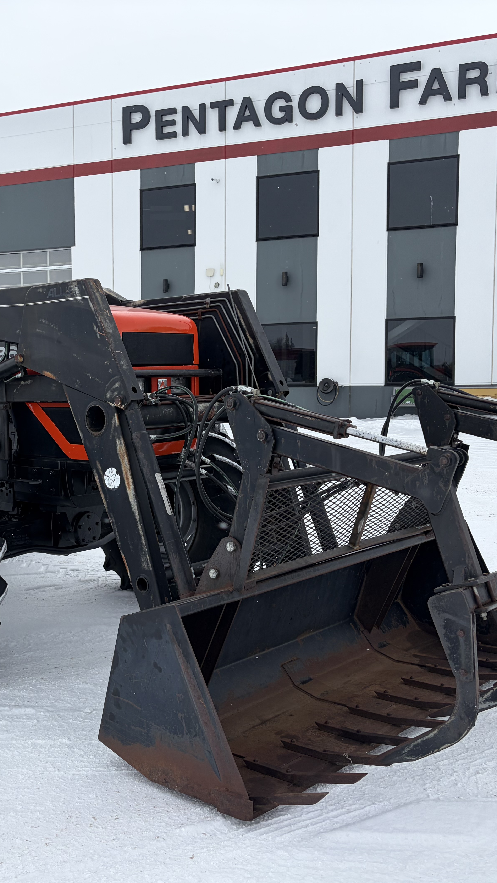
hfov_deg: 30.5
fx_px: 890
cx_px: 103
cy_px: 444
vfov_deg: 52.8
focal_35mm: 38
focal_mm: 5.96
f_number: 1.6
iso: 50
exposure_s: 1/3279
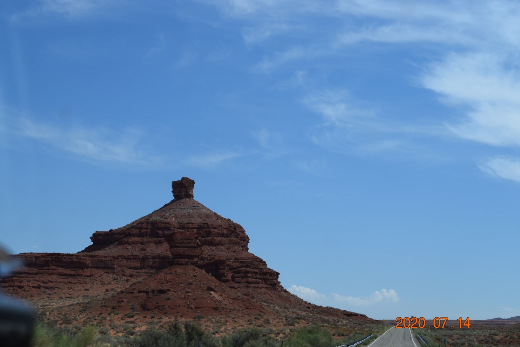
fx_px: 1206
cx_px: 257
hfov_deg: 24.3
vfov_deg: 16.4
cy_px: 174
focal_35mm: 84
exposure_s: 1/400
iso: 200
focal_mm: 55
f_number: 10
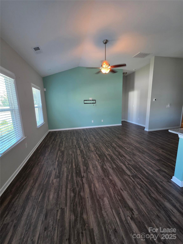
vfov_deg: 106.2
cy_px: 122
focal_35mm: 13
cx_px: 92
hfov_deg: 89.9
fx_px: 92
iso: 160
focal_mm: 2.2
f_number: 1.9
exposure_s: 1/60
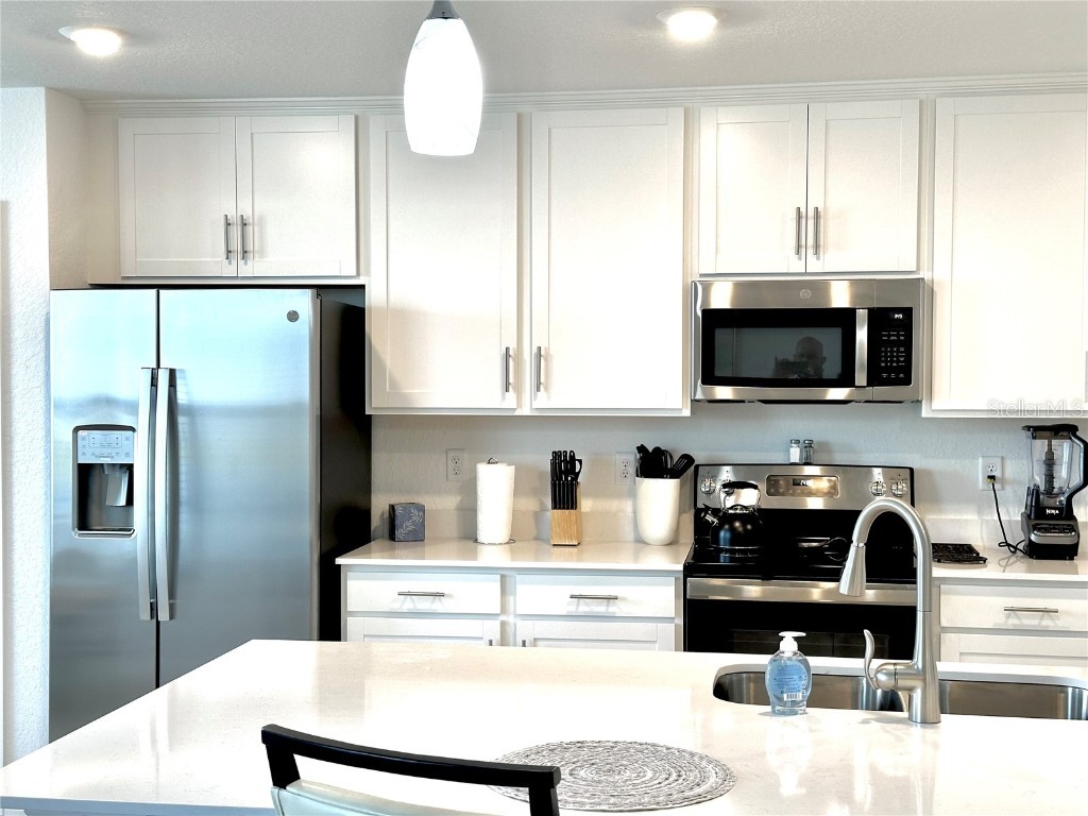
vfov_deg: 30.3
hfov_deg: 39.7
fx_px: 1509
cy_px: 408
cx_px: 544
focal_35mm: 48
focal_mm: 6.86
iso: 64
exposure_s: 1/60
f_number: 1.78
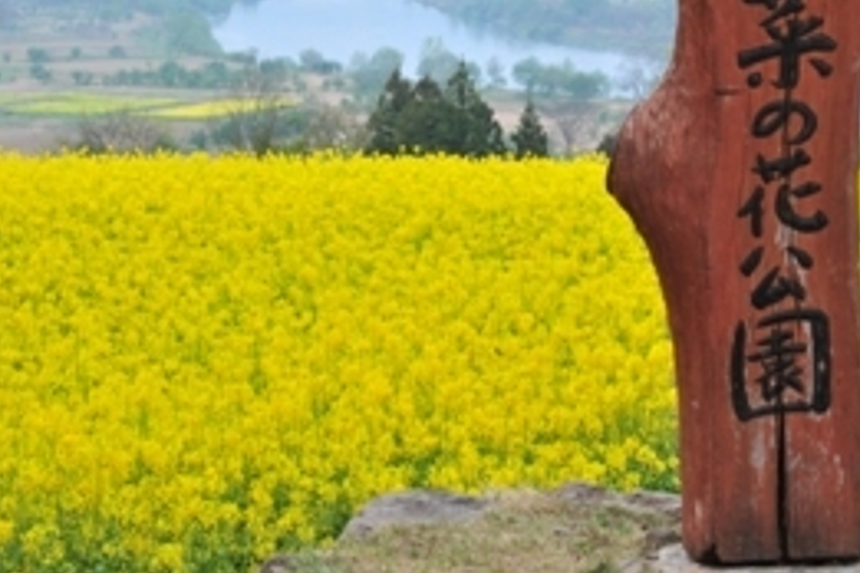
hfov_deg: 19.8
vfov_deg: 13.2
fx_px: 2460
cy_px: 122
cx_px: 339
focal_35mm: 103
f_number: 20
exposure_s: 1
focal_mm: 40
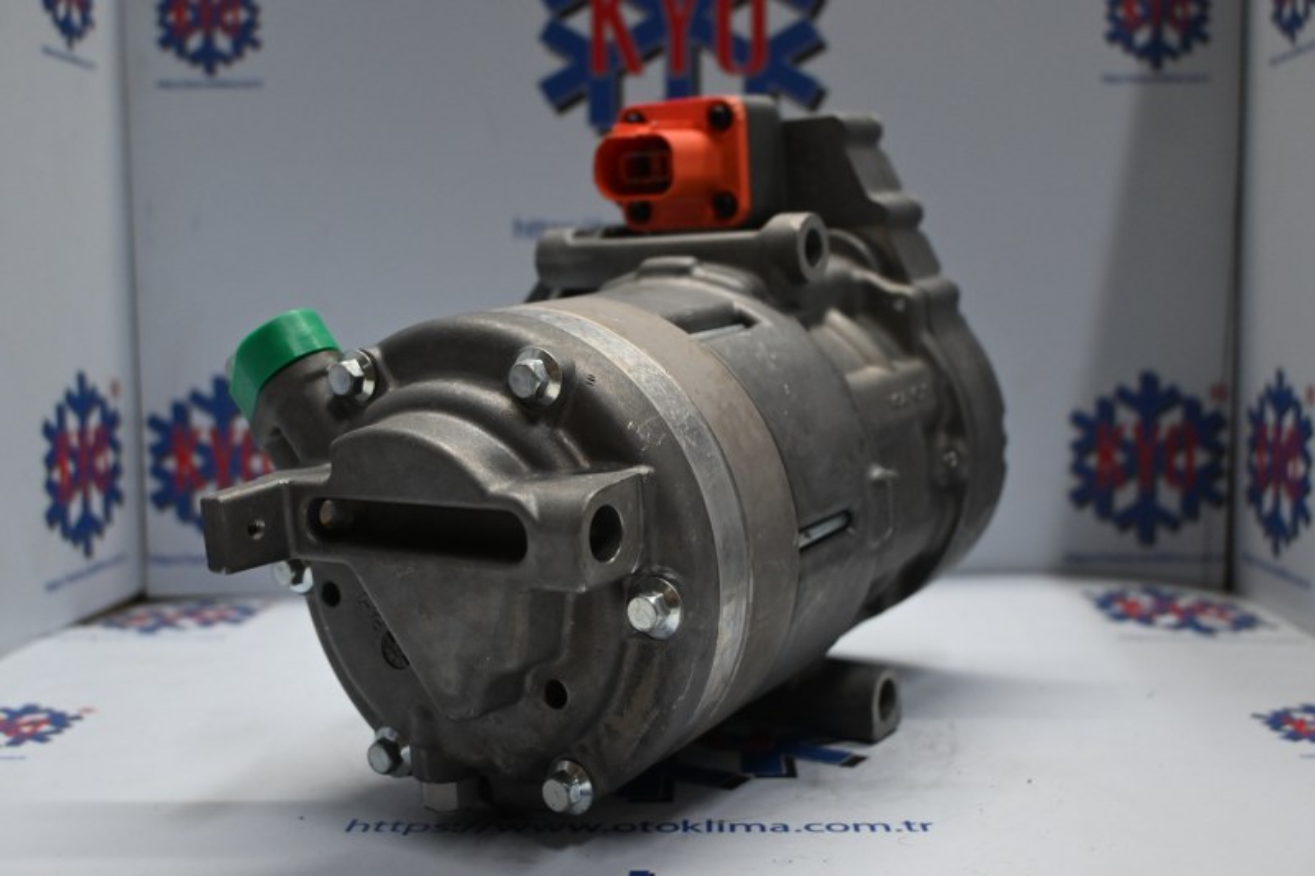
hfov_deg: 51.3
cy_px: 438
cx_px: 658
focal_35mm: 38
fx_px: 1369
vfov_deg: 35.5
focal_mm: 25
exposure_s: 1/125
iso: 1000
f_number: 4.2
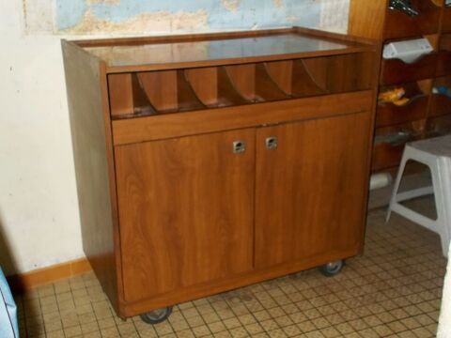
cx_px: 226
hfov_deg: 42.9
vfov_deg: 32.9
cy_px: 169
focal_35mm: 44
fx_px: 573
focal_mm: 7.9
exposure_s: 1/30
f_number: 4.2
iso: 320
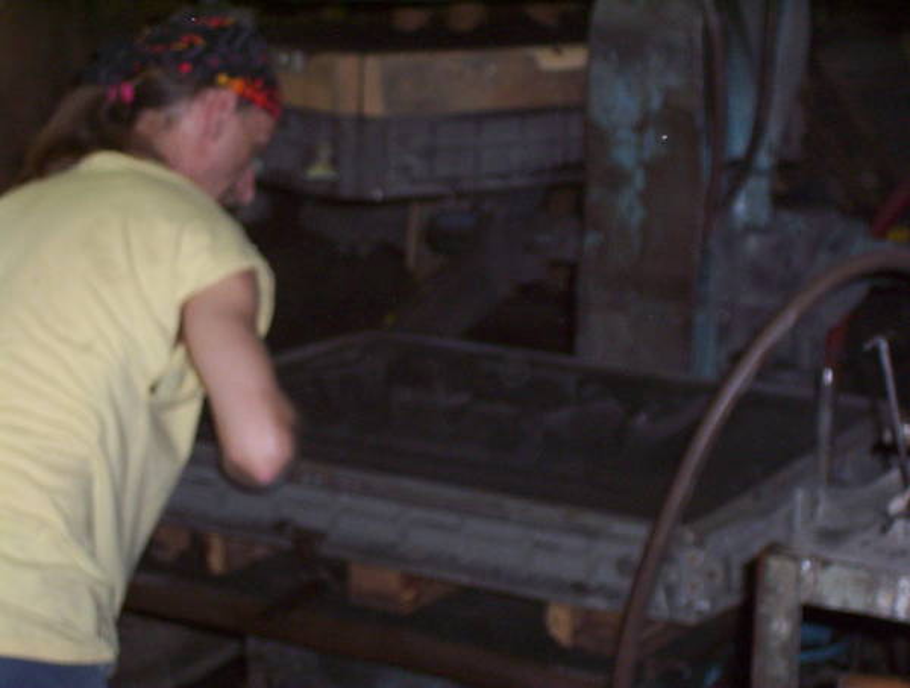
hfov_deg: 19.6
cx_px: 455
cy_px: 344
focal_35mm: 100
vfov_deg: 14.9
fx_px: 2637
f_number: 4.07
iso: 140
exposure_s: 1/108
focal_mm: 13.24
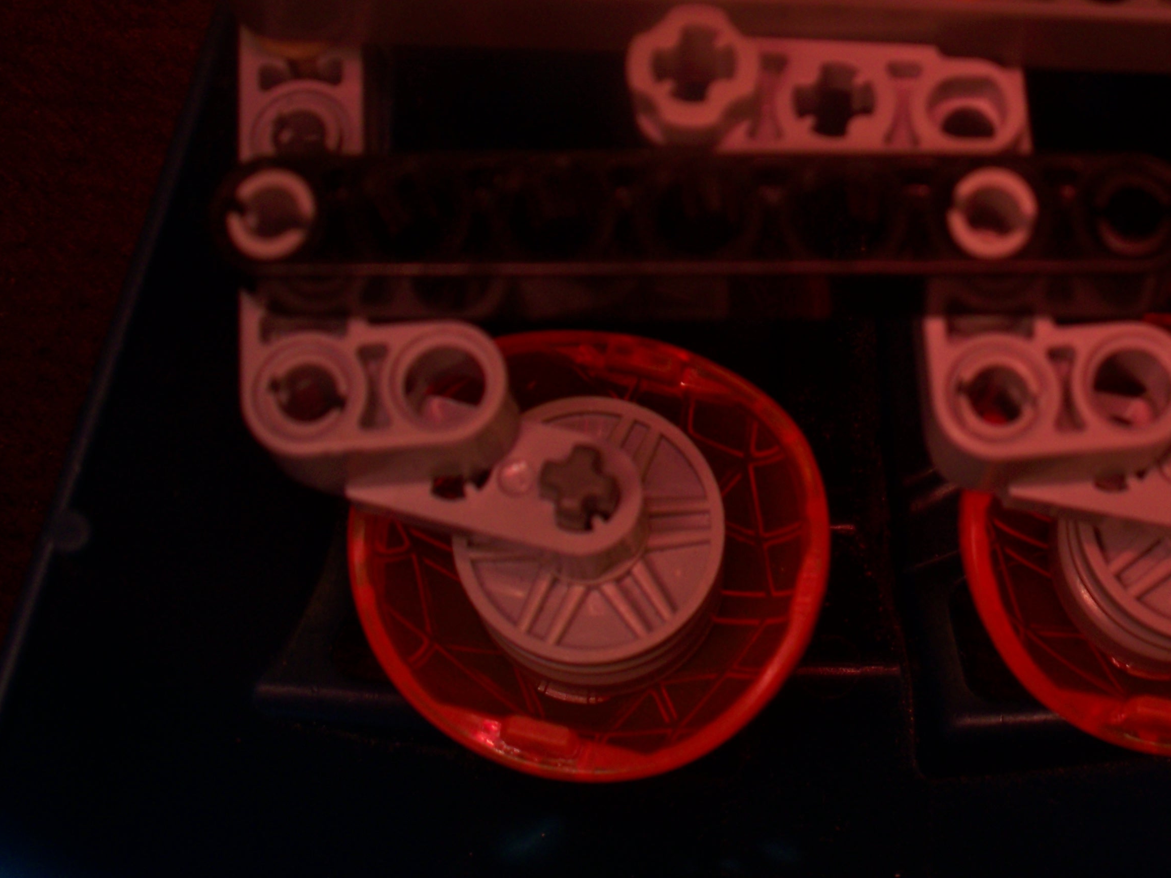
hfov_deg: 28.6
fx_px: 2233
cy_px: 180
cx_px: 980
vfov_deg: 22.0
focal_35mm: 66
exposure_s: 1/30
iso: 80
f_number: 2.8
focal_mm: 7.54
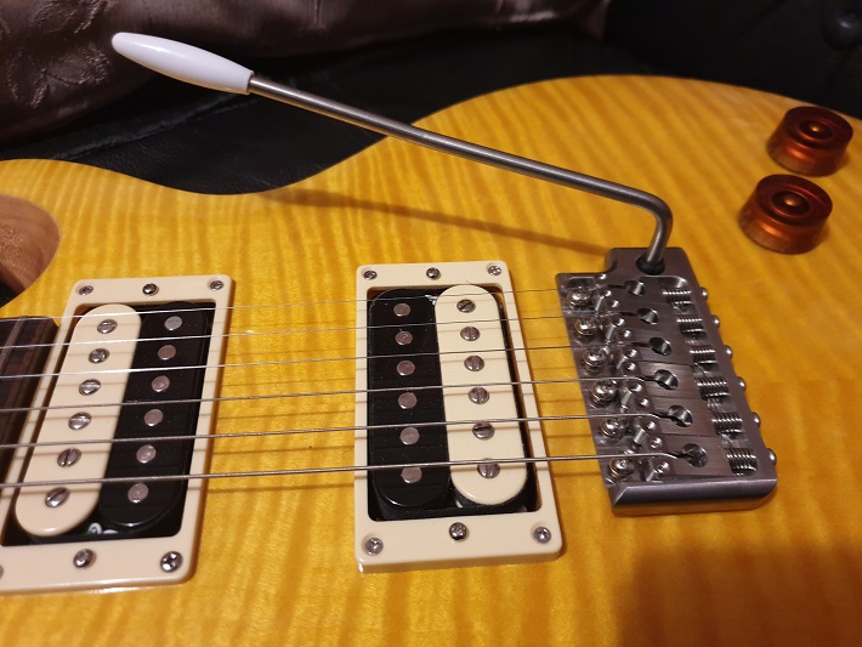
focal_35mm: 26
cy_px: 324
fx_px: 648
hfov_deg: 67.3
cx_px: 431
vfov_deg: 53.1
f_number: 1.5
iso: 250
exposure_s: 1/17
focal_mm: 4.3
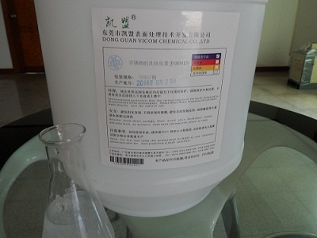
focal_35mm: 28
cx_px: 158
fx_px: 256
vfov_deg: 49.7
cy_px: 119
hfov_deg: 63.4
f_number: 3.1
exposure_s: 1/30
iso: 80
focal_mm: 4.9
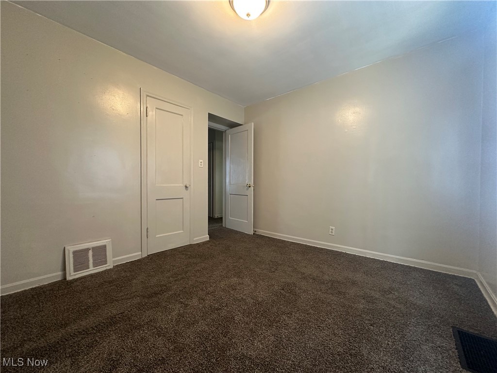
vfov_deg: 85.7
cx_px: 248
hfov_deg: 102.1
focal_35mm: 14
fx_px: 201
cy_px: 186
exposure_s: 1/60
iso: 250
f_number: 2.2
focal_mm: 2.22
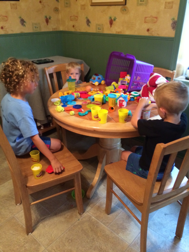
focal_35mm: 29
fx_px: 211
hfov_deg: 48.2
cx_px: 94
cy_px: 126
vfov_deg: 61.7
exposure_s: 1/15
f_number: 2.2
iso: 320
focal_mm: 4.15
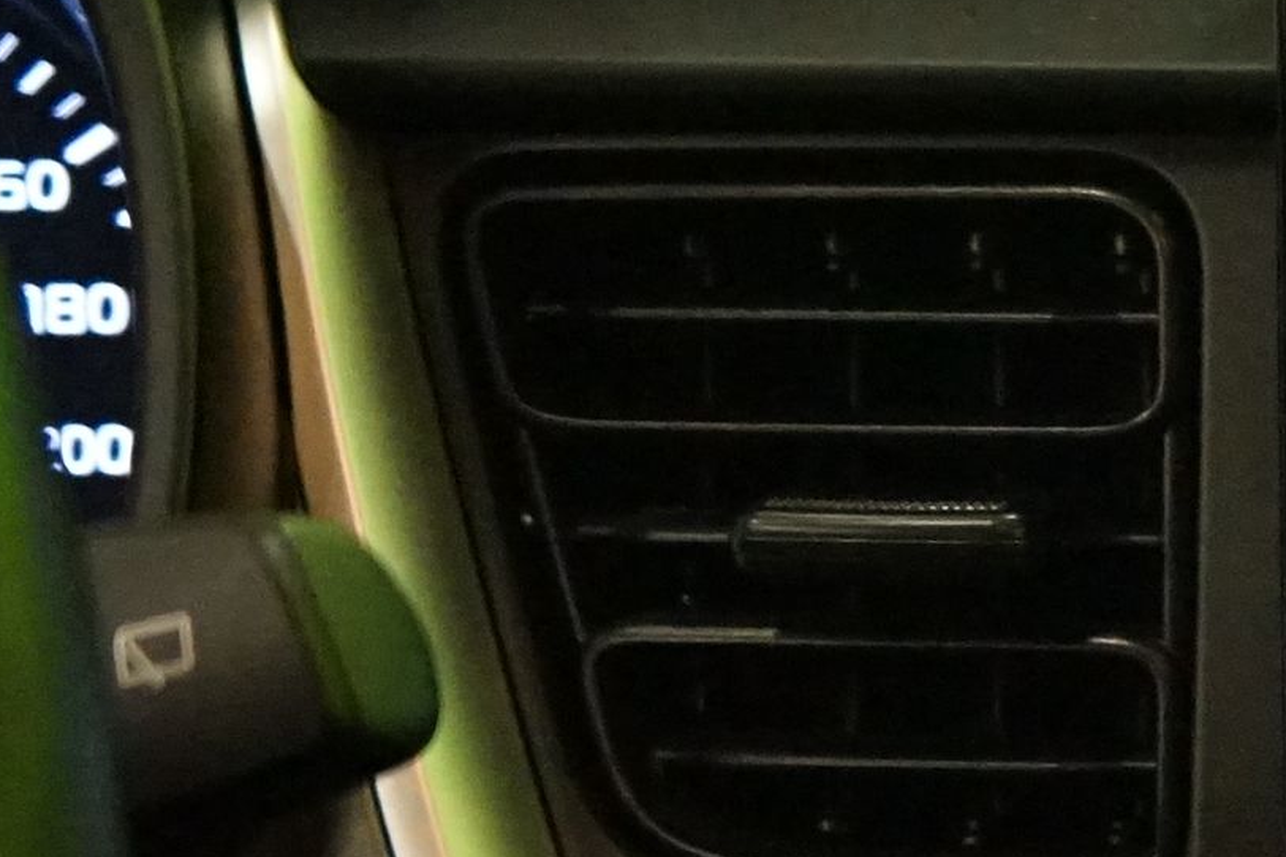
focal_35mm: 213
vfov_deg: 6.4
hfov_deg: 9.1
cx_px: 2531
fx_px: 7608
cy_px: 965
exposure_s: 1/40
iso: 6400
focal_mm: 44
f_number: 4.5
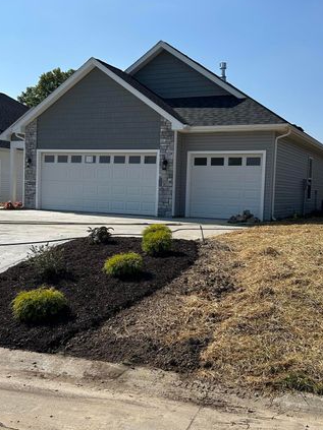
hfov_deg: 35.1
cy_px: 216
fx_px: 510
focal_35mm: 41
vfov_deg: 45.8
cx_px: 166
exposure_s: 1/6211
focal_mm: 5.7
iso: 50
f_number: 1.5
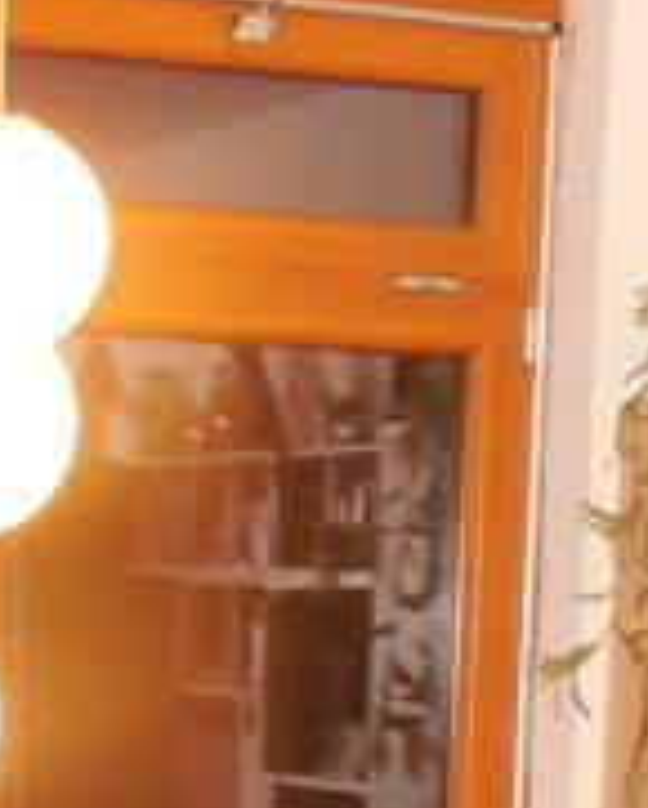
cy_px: 1272
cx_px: 125
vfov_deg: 13.1
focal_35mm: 138
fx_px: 3305
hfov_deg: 11.2
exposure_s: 1/25
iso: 800
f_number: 3.3
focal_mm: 4.5
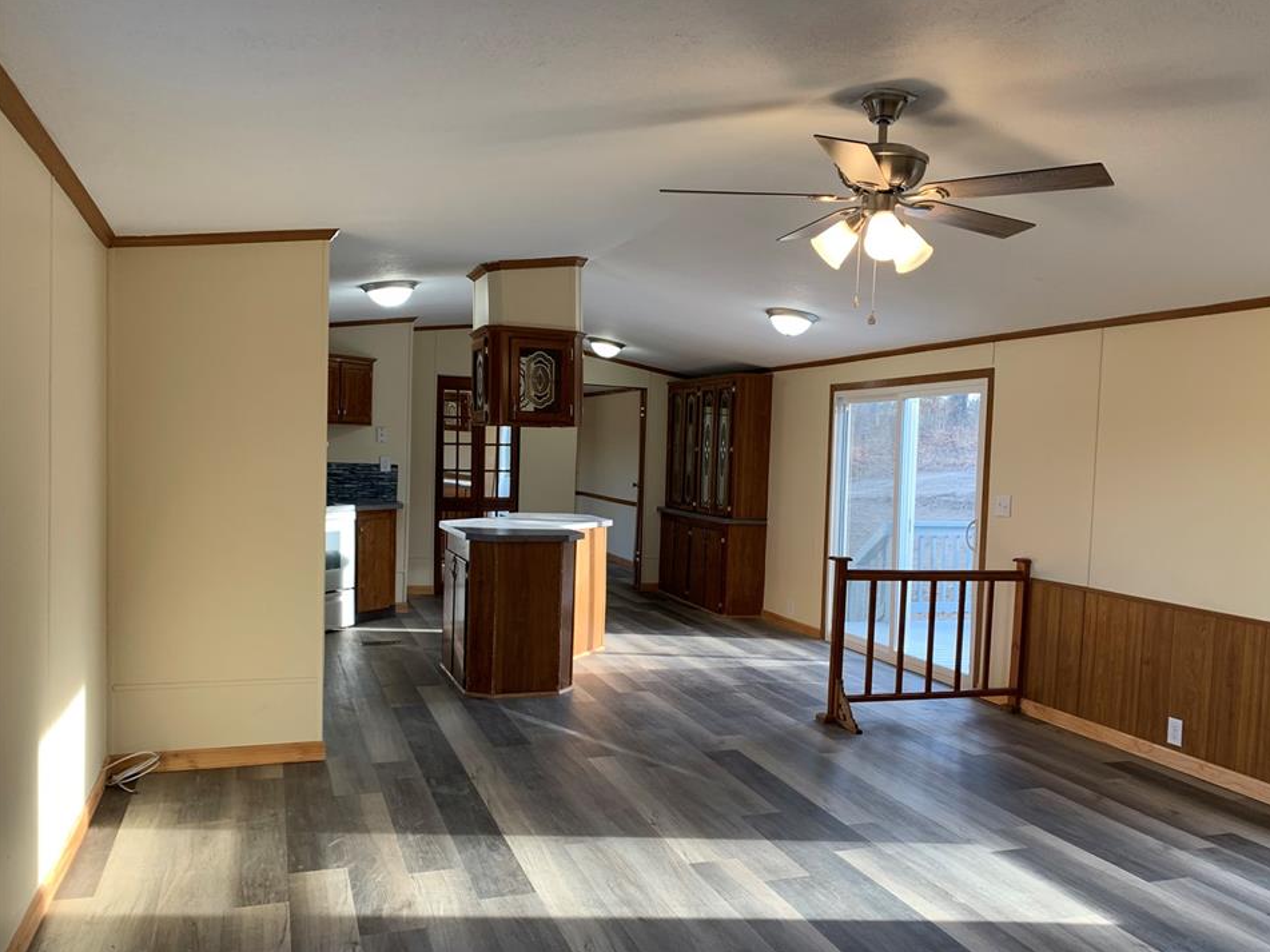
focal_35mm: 28
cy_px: 506
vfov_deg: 49.7
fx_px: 1027
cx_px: 680
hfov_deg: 63.4
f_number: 1.8
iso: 64
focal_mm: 4.25
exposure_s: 1/120
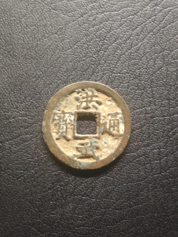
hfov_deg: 29.2
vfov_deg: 38.1
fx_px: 342
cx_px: 89
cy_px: 118
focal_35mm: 50
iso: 1250
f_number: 2.2
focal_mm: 3.42
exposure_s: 1/25
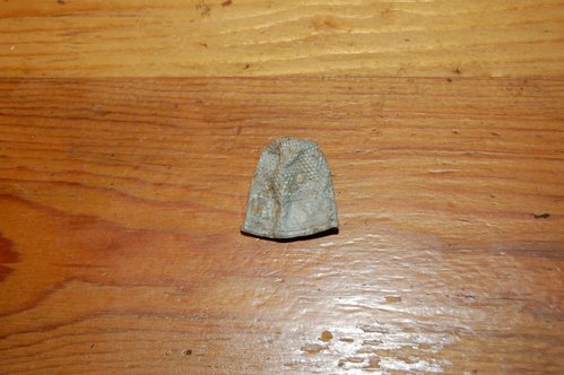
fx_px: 1174
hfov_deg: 27.0
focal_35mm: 75
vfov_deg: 18.2
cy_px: 188
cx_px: 282
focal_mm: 50
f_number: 5.6
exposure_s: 1/60
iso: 400
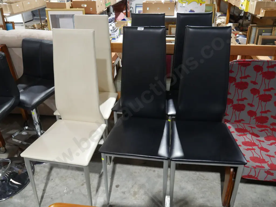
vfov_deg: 49.8
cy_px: 104
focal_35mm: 28
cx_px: 138
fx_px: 223
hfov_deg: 63.4
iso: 1250
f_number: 4.5
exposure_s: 1/60
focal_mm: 14
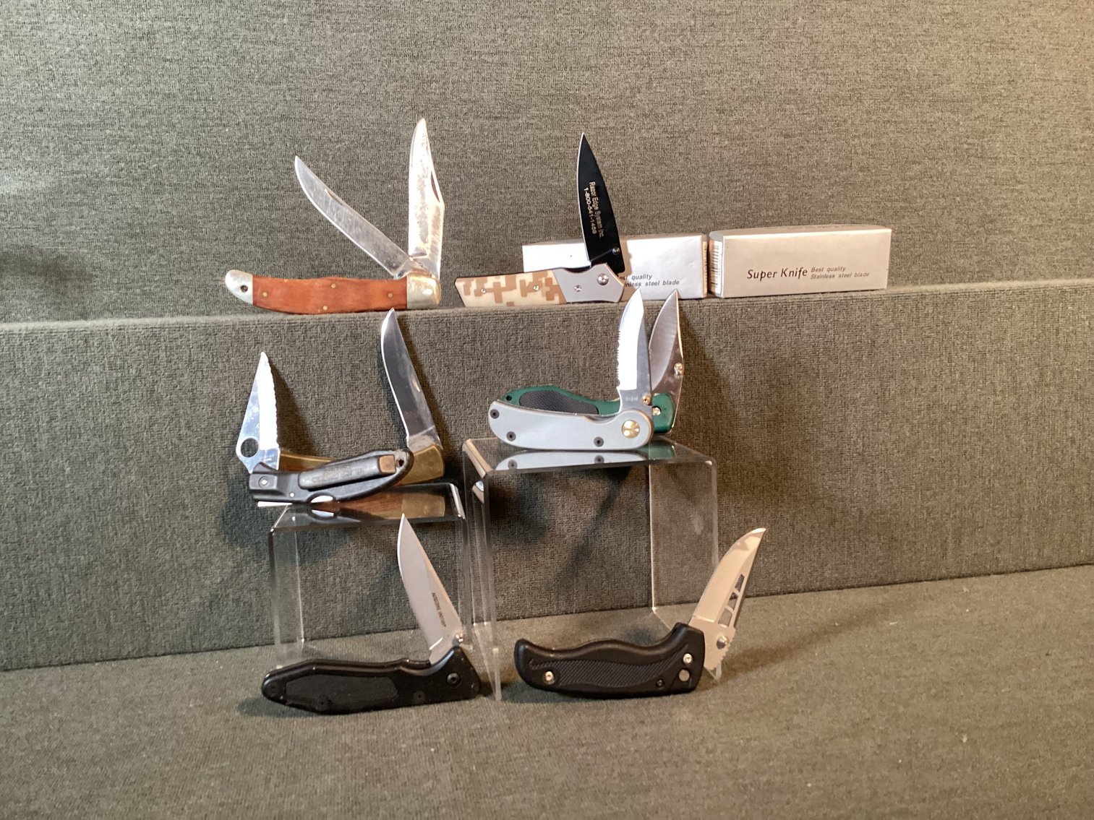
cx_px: 547
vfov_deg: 45.4
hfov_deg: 58.3
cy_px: 410
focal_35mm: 31
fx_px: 980
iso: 320
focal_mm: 3.3
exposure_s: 1/30
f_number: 2.4
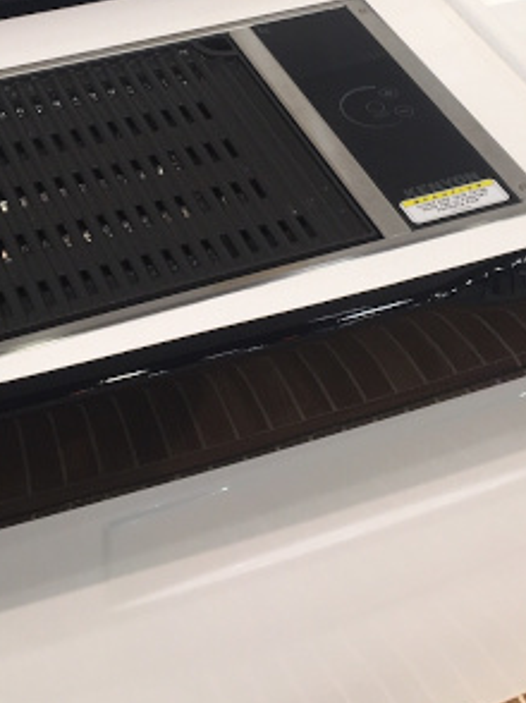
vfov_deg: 24.2
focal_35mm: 79
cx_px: 251
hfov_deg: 18.6
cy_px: 93
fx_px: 1603
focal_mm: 4.15
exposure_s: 1/50
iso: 25
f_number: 2.2
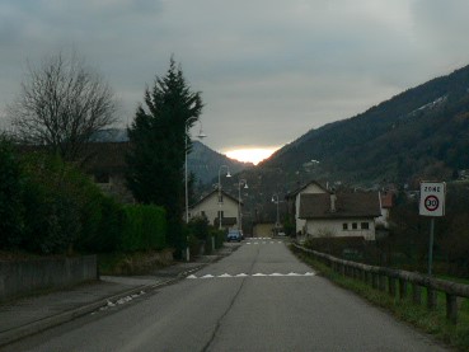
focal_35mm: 36
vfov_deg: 39.7
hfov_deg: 51.3
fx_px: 488
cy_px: 176
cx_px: 234
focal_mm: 6
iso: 80
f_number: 2.8
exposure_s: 1/125
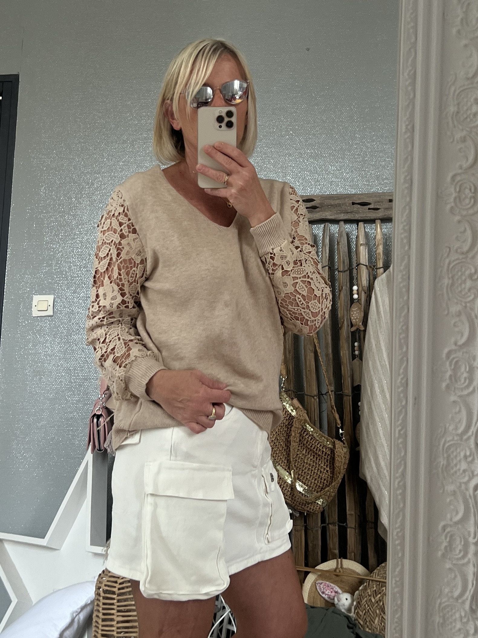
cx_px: 239
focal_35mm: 26
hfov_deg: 53.1
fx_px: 479
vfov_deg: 67.3
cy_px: 319
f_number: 1.5
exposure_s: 1/121
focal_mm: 5.7
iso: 125
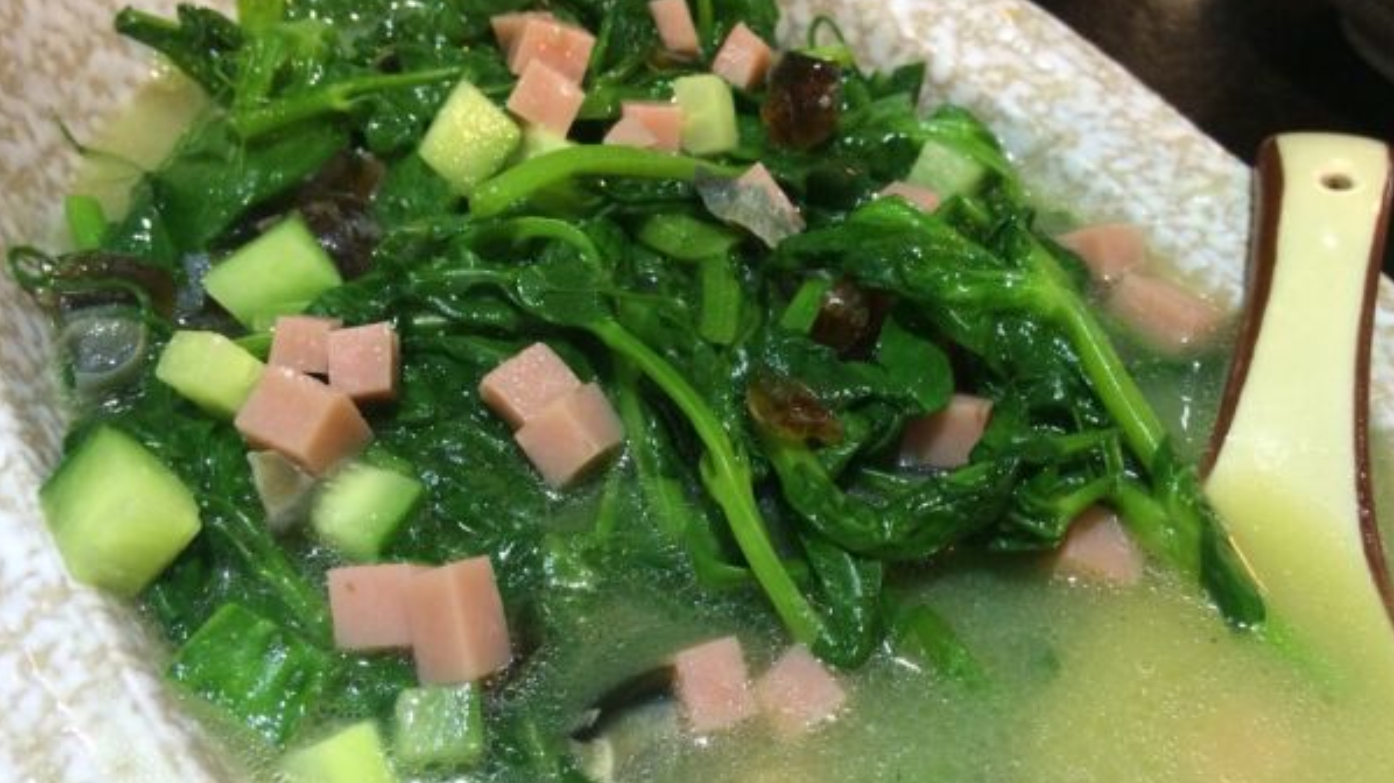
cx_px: 765
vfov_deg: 31.9
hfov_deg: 53.9
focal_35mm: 37
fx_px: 1367
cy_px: 472
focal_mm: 4.15
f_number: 2.2
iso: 160
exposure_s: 1/30
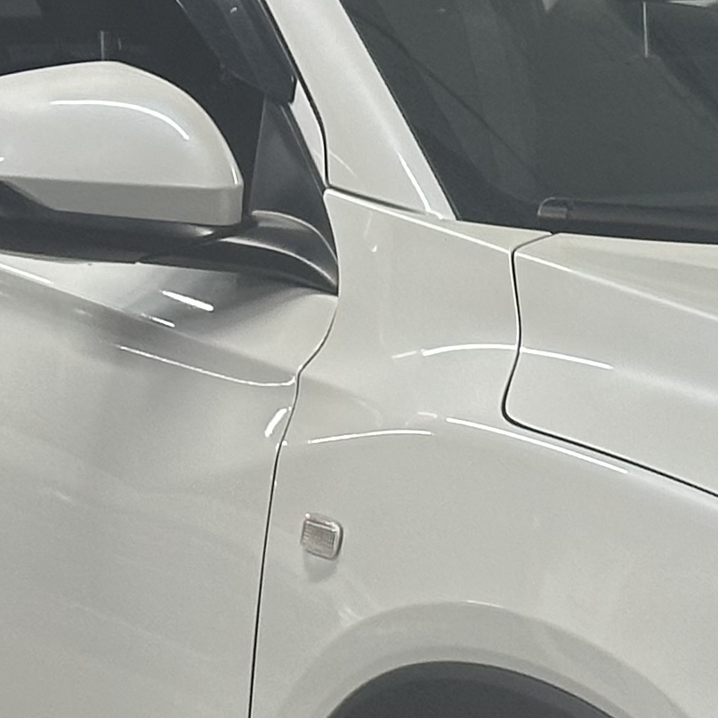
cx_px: 885
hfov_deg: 8.2
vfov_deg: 8.2
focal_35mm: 212
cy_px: 657
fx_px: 4975
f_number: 1.78
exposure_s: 1/100
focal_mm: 6.86
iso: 80
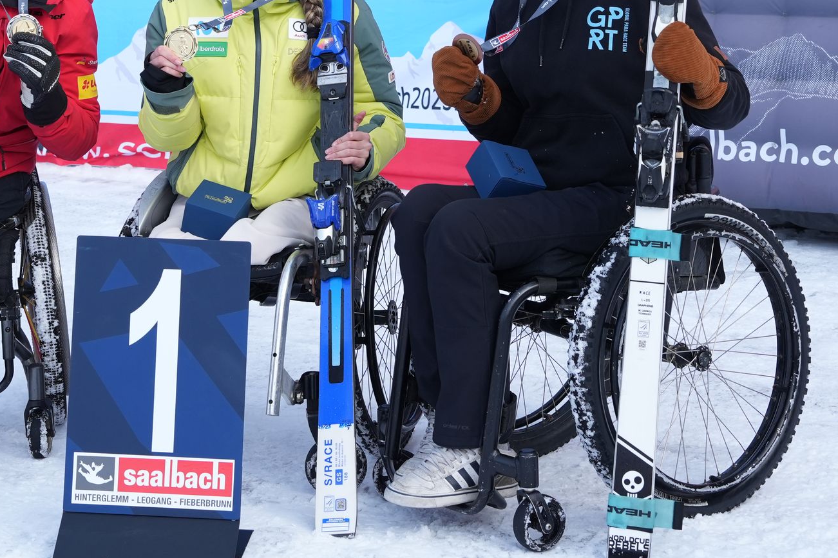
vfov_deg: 14.6
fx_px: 2164
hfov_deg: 21.9
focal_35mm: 93
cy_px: 61
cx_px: 354
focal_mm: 42
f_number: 5.6
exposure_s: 1/500
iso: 500
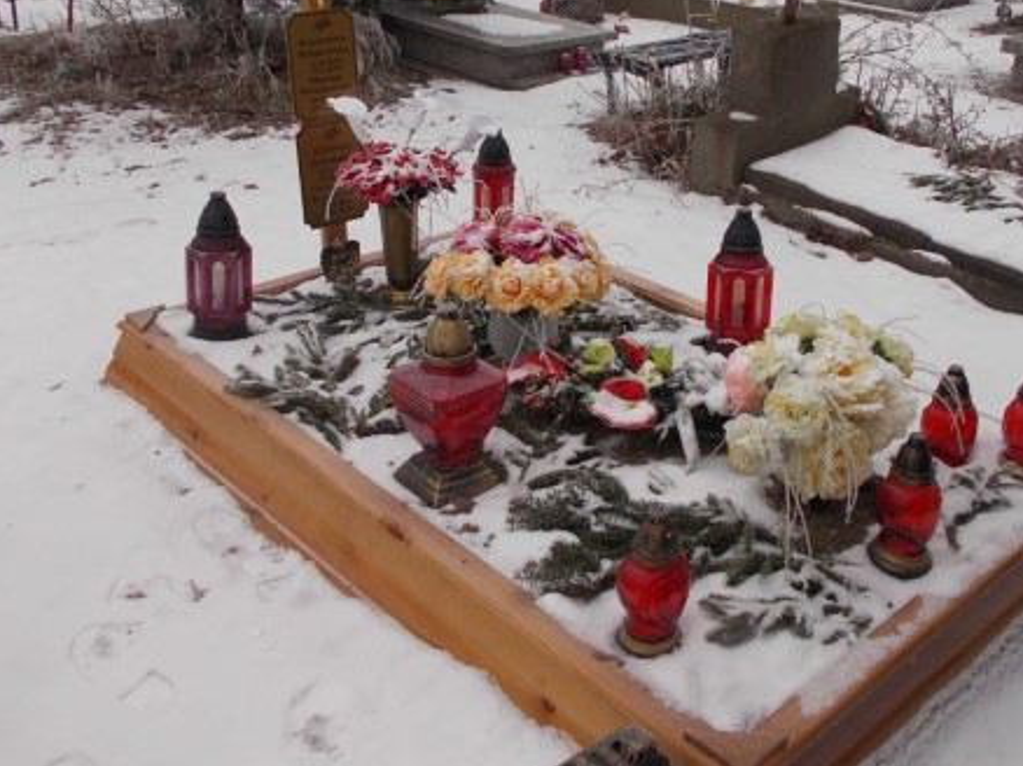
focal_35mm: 38
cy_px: 262
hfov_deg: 48.9
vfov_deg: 37.3
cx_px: 577
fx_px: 1122
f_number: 8
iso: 80
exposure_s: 1/100
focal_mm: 4.6
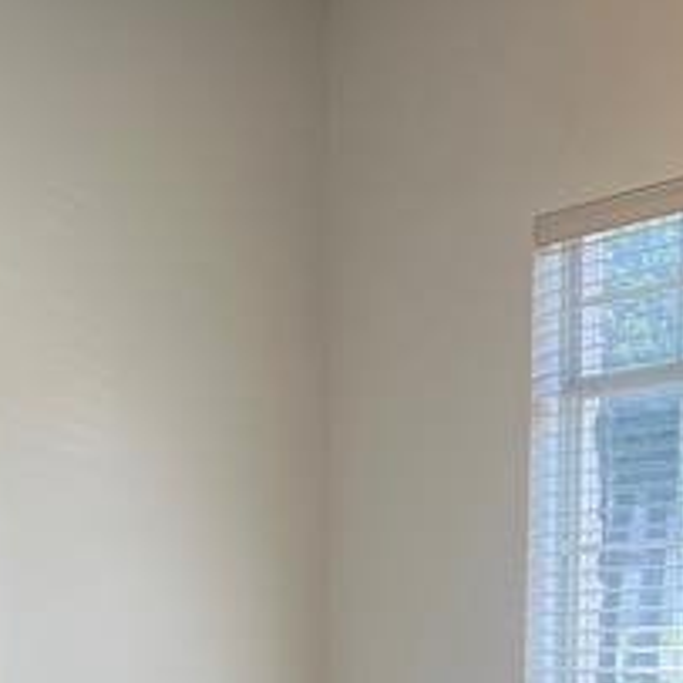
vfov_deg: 18.6
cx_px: -141
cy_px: 882
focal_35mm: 87
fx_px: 1942
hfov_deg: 18.8
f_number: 1.5
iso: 40
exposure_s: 1/255
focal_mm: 5.7
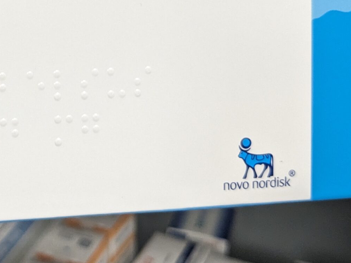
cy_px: 0
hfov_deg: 27.2
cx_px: 35
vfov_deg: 20.6
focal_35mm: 69
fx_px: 699
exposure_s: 1/100
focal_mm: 4.4
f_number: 1.7
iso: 178
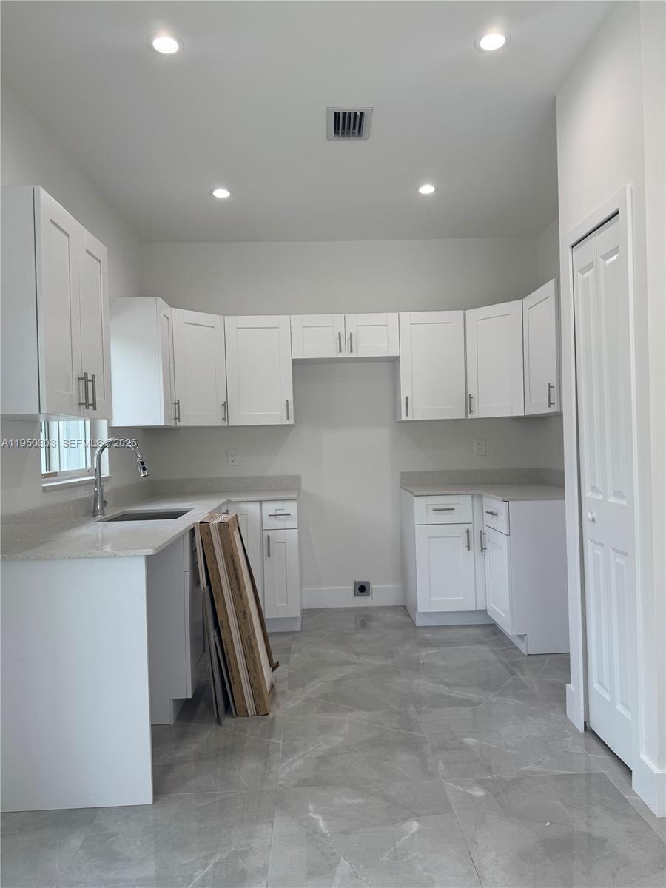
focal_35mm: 24
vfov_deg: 71.6
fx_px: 616
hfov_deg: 56.8
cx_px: 333
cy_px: 444
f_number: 1.78
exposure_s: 1/207
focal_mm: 6.76
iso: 80
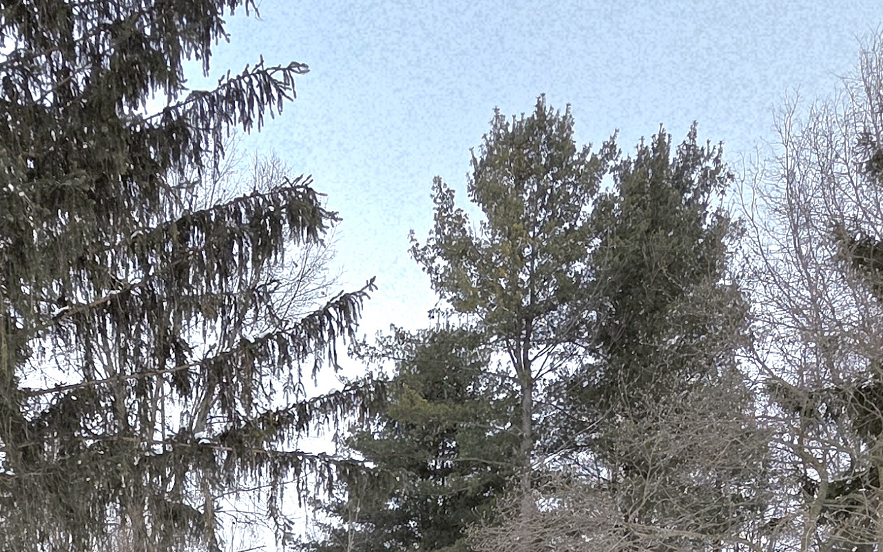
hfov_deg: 44.3
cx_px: 197
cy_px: 831
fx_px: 1035
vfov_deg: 23.7
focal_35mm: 43
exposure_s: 1/714
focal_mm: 2.2
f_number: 1.9
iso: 40
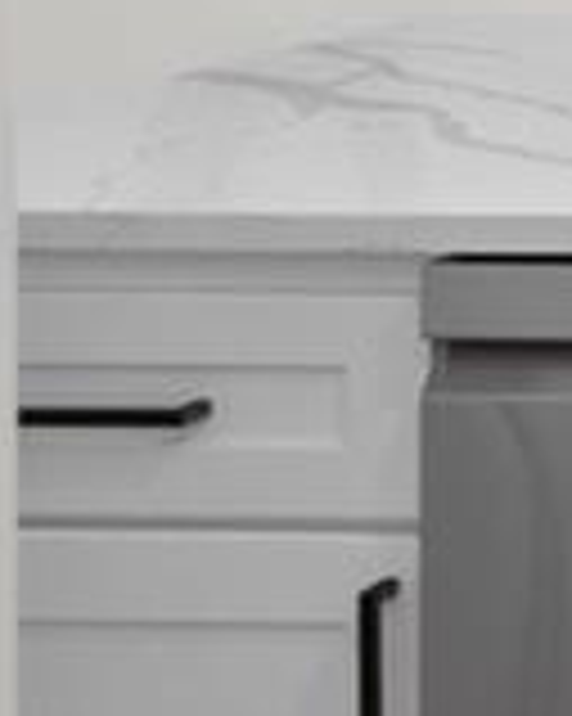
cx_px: 2108
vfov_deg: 12.0
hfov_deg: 7.7
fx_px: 3198
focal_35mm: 151
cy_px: -468
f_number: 9
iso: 250
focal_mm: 16
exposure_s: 1/2
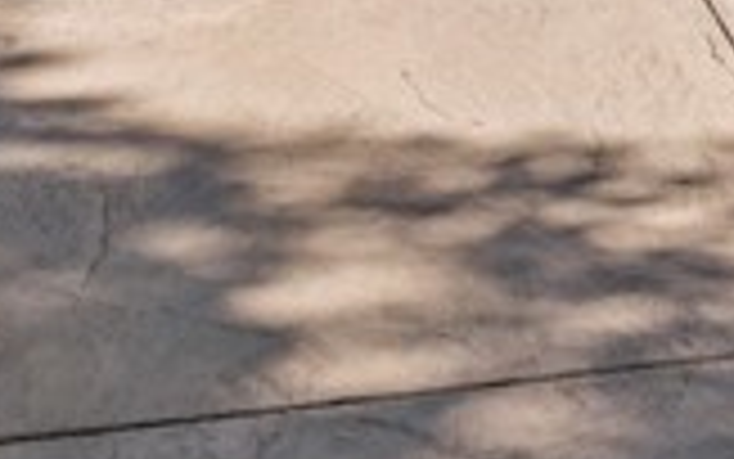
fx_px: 1281
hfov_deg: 30.3
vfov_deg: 16.2
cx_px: 689
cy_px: -430
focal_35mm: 64
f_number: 9
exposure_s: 1/25
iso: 100
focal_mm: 16
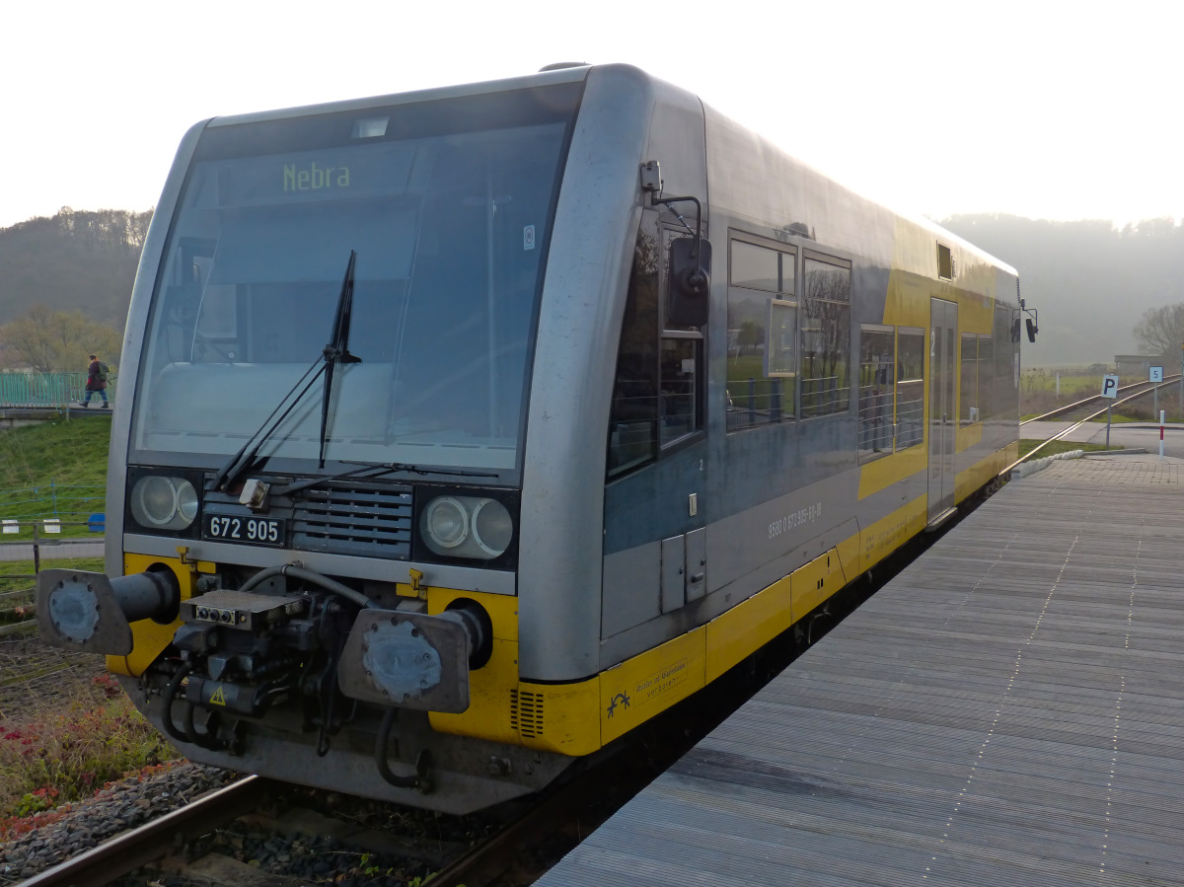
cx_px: 592
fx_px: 1026
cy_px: 444
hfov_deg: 60.0
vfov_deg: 46.8
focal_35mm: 30
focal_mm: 5.3
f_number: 4
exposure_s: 1/160
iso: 160
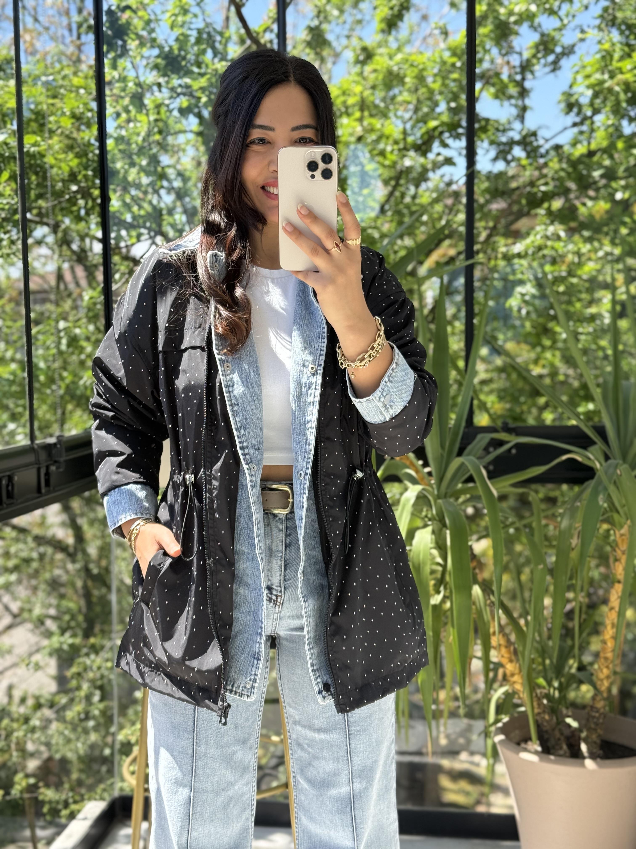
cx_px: 318
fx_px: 1176
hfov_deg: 30.3
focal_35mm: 48
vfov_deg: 39.7
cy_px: 424
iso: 80
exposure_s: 1/460
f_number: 1.78
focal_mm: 6.76
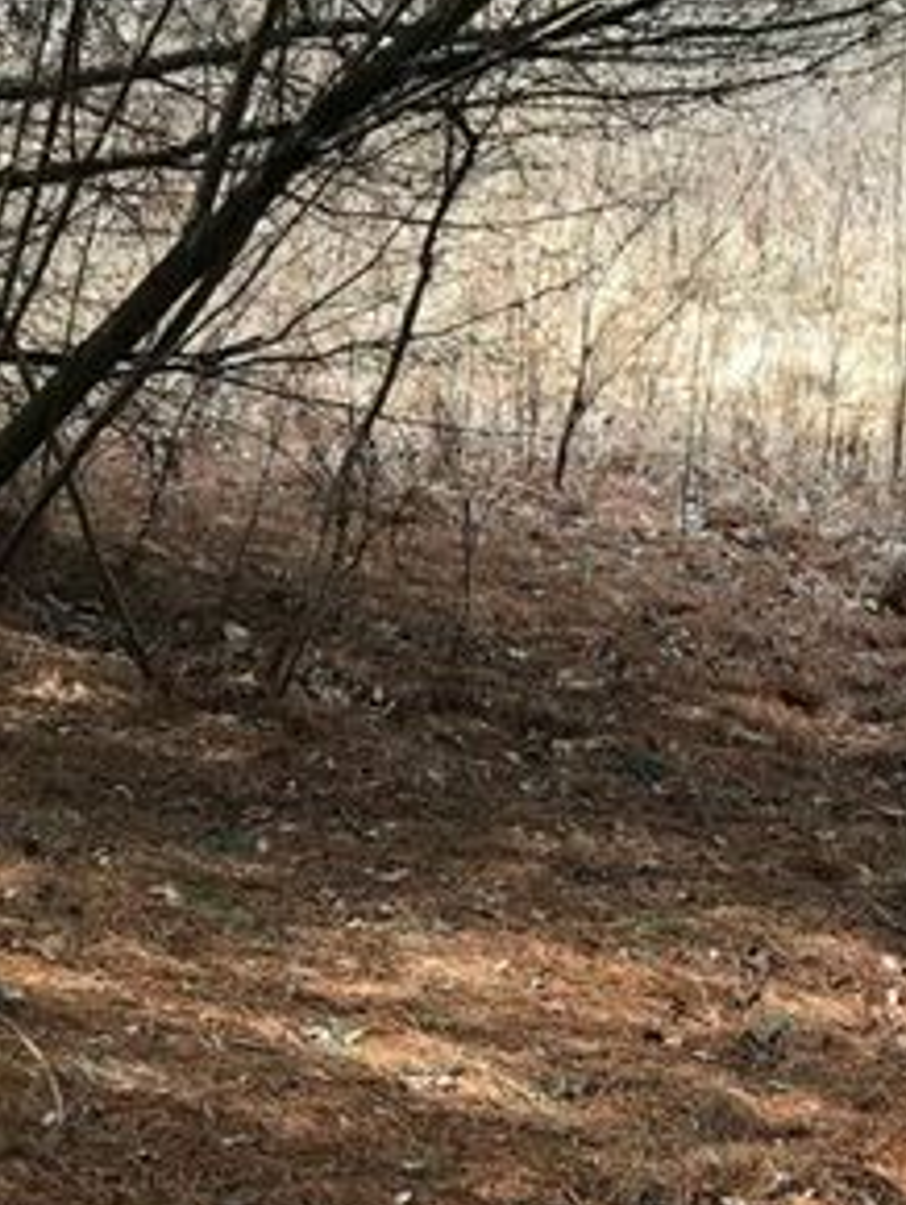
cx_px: 902
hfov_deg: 11.2
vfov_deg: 15.0
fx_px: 4565
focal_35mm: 131
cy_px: 588
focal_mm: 6.6
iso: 20
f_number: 2.8
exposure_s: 1/112
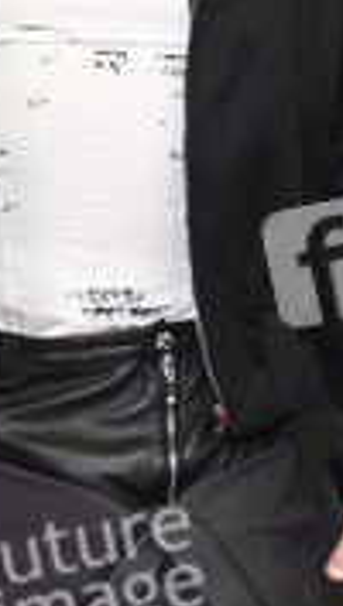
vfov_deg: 10.1
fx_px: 3433
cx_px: 127
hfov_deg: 5.7
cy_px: 75
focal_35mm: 213
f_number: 5.6
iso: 1000
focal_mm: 90
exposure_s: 1/250
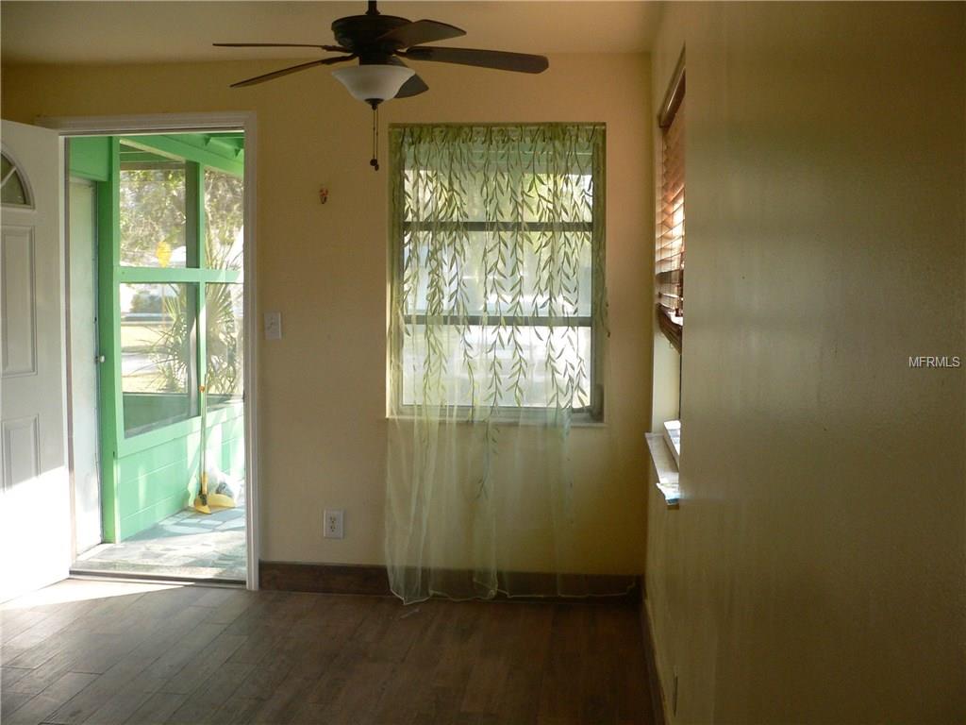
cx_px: 483
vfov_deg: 39.7
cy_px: 362
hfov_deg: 51.4
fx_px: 1005
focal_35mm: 36
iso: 200
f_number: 2.8
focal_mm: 6
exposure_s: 1/50
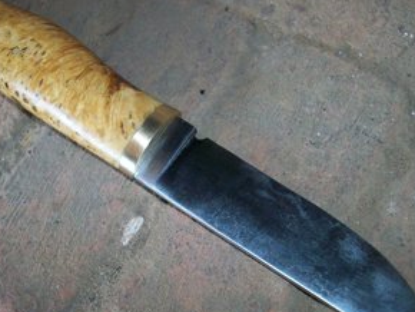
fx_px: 612
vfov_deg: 28.6
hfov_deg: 37.4
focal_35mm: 51
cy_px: 180
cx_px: 179
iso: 160
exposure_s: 1/45
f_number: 2.8
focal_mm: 6.2
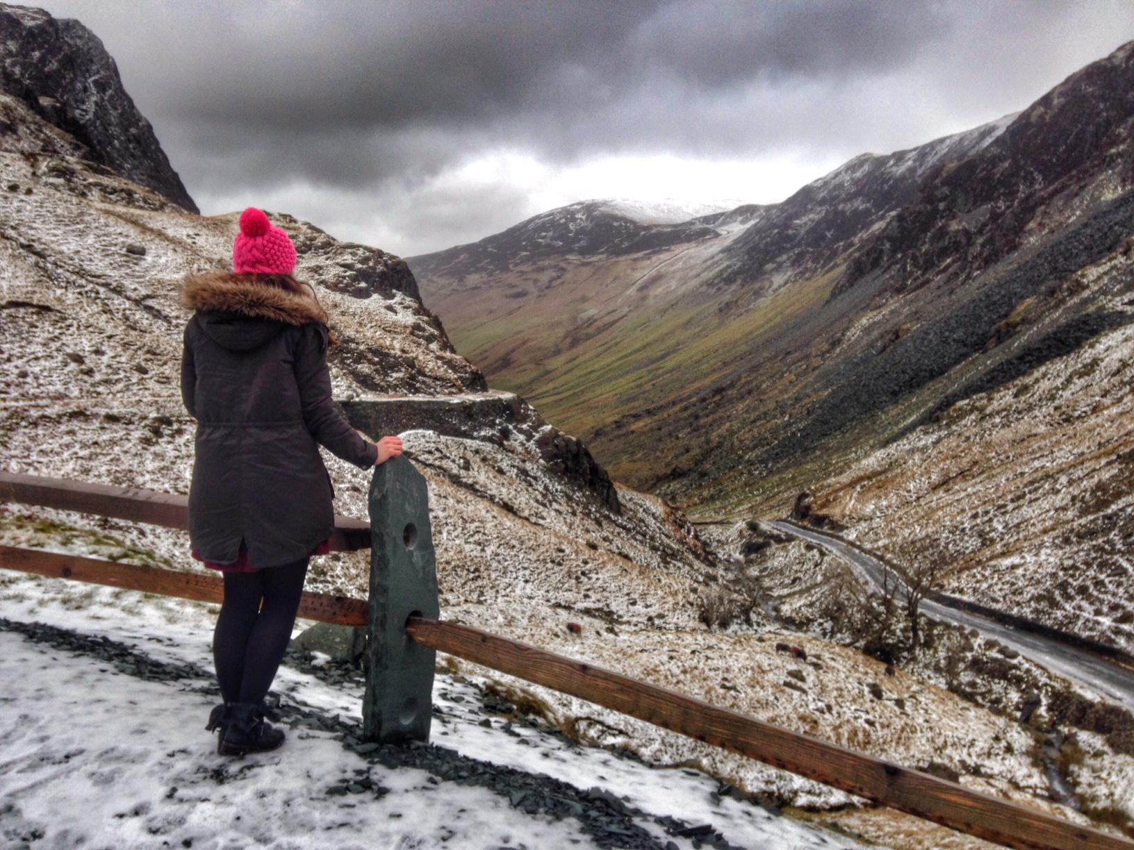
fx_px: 1081
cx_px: 567
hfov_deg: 55.4
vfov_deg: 42.9
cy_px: 425
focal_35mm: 33
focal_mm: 4.12
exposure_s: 1/166
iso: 50
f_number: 2.4
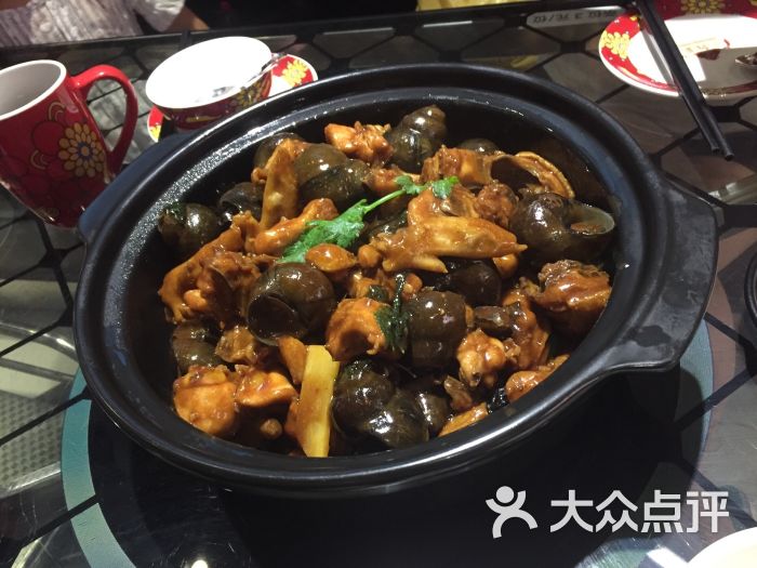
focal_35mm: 29
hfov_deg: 61.7
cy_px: 284
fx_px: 634
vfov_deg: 48.2
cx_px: 378
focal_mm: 4.15
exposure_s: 1/20
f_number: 2.2
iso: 250
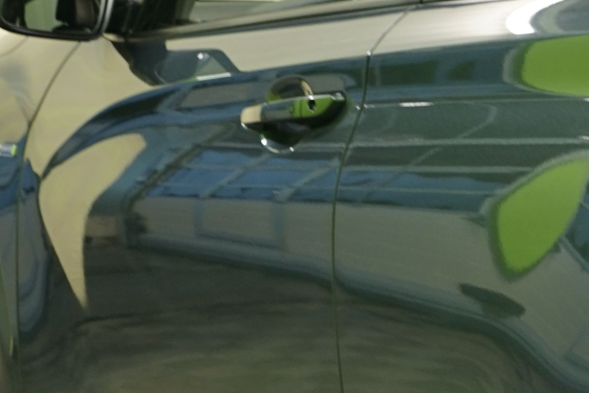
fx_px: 2307
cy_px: 292
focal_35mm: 141
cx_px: 1005
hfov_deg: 13.3
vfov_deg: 9.7
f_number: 5
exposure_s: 1/13
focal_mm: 29
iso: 320
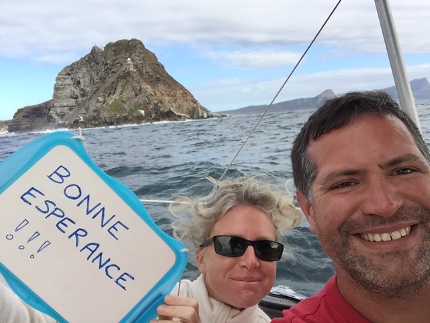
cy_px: 162
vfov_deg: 45.4
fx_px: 385
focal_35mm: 31
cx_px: 215
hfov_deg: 58.4
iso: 32
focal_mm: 2.65
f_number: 2.2
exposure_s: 1/619
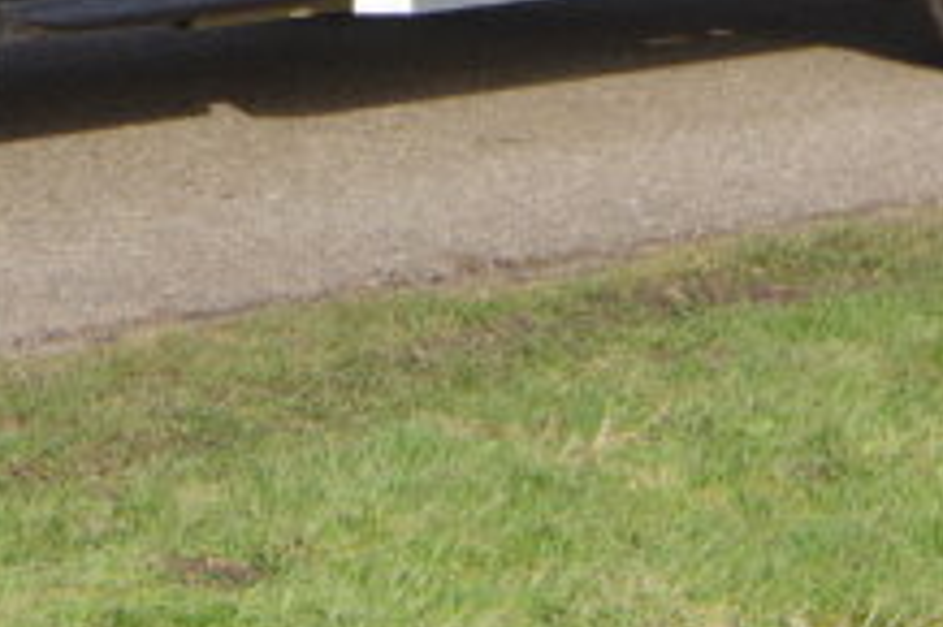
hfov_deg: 6.2
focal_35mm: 331
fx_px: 8664
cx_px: 117
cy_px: -448
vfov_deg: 4.1
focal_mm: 60
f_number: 5.6
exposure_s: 1/250
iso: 200
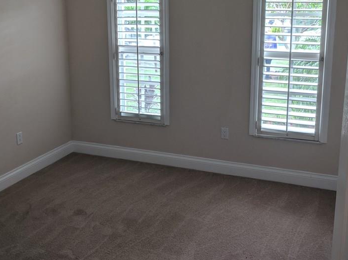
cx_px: 165
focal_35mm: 38
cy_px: 85
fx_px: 382
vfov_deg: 37.3
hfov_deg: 49.0
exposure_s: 1/156
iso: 50
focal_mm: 4.67
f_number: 2
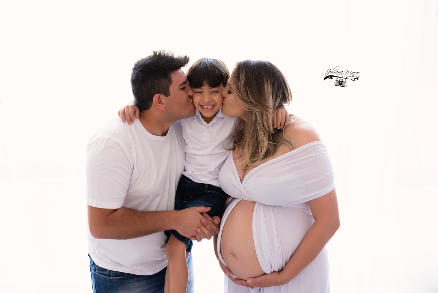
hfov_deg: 54.4
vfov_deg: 37.9
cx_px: 219
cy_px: 146
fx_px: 426
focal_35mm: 35
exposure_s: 1/100
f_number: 3.5
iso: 1000
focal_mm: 35
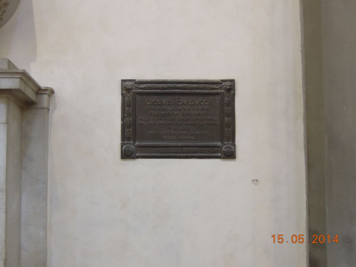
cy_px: 134
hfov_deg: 31.2
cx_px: 178
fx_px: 638
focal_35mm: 62
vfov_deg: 23.7
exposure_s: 1/8
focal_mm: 11.1
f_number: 4.2
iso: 800
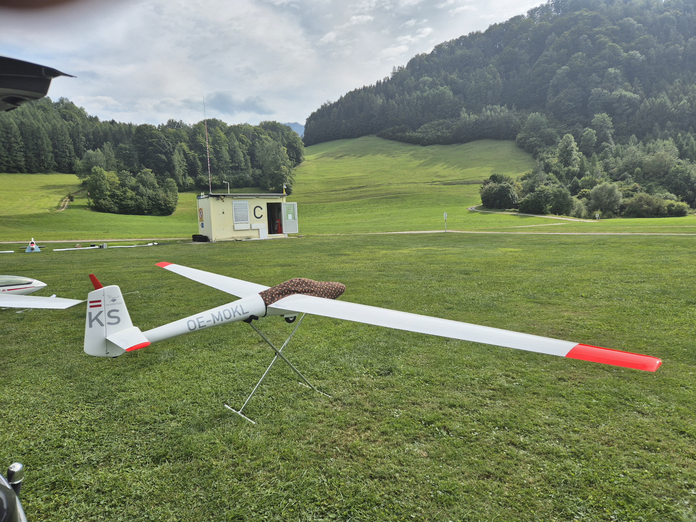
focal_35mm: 23
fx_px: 462
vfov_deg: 58.9
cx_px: 348
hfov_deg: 73.9
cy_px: 261
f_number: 1.8
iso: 25
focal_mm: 5.4
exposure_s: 1/1928
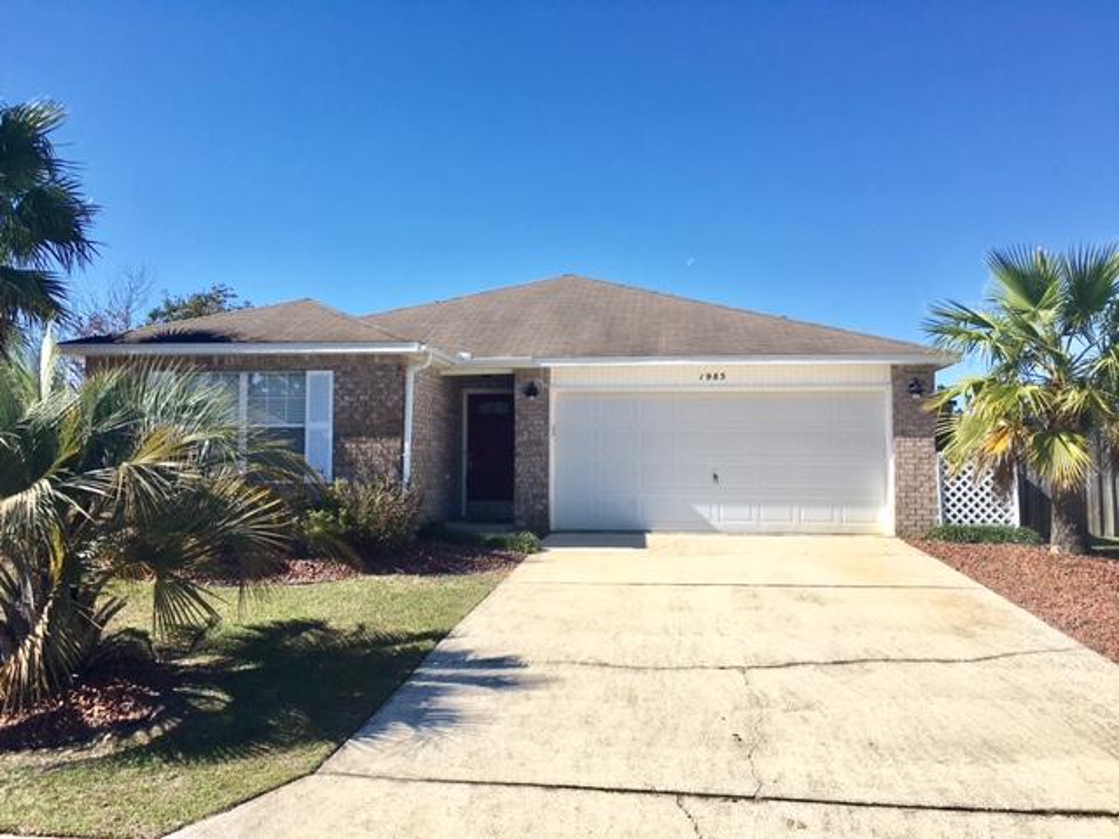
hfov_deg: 61.7
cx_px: 560
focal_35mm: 29
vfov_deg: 48.2
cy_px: 420
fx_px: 937
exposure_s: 1/2198
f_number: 2.2
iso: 25
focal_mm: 4.15
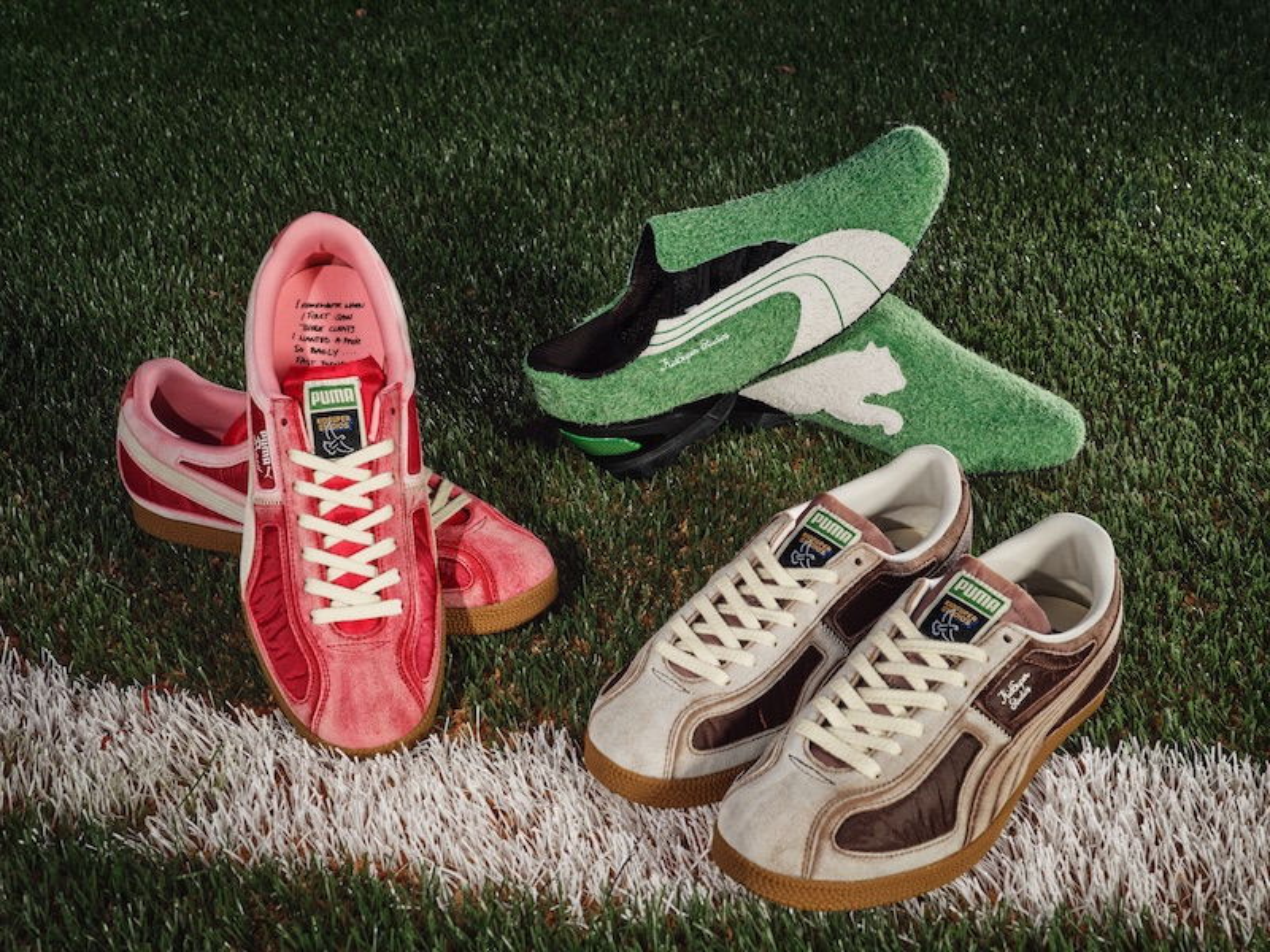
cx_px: 635
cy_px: 476
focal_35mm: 44
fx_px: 1614
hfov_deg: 42.9
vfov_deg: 32.9
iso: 800
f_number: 16
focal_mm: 55.2
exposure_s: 1/30
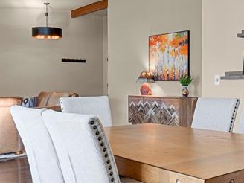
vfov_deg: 28.6
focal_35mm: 51
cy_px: 87
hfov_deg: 36.1
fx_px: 359
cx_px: 200
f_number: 8
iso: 250
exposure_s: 2.5
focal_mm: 17
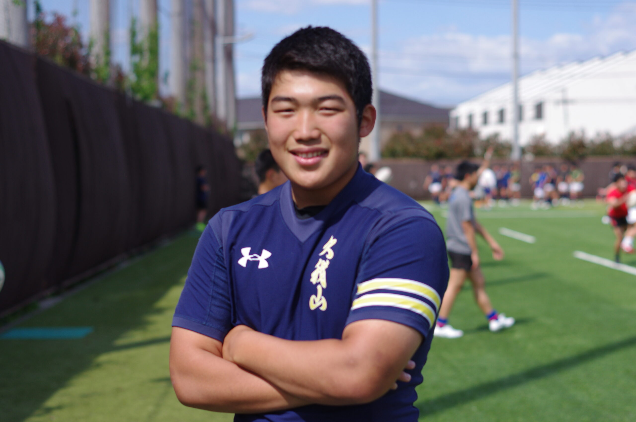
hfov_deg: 27.0
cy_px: 211
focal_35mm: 75
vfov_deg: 18.1
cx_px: 318
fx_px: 1323
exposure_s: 1/2000
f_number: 2.8
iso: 200
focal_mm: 50
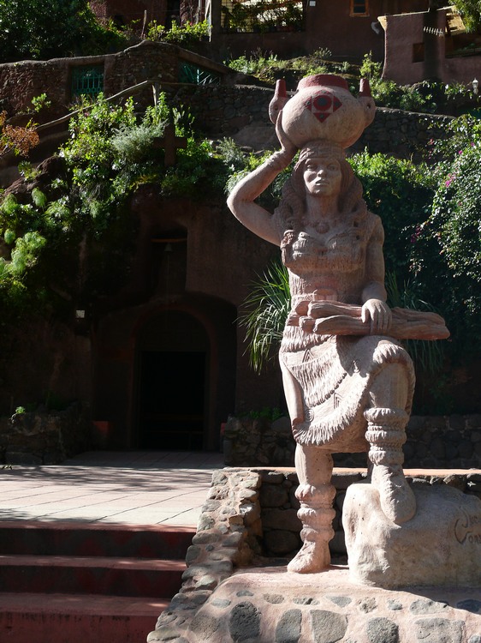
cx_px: 240
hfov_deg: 29.1
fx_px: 927
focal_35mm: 50
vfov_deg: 38.2
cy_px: 322
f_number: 4
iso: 100
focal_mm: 10.5
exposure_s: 1/100
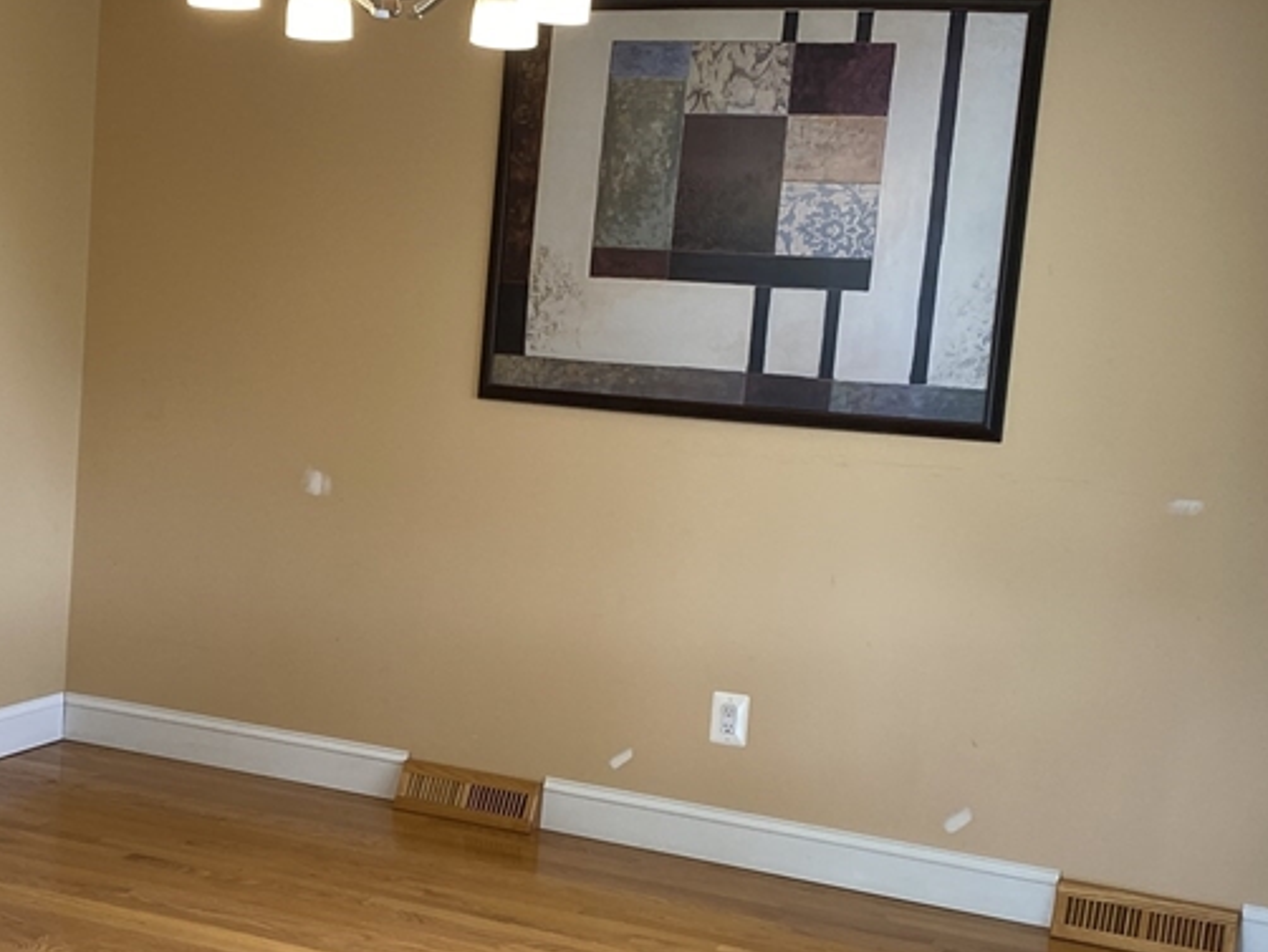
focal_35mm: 53
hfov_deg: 35.8
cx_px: 414
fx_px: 1942
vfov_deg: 27.5
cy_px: 593
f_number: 1.8
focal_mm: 4.25
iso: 100
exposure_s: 1/120
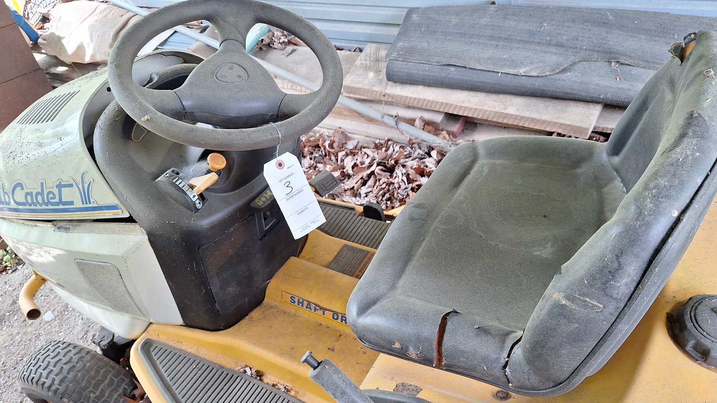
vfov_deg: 43.8
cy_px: 265
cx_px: 357
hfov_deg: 71.9
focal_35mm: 26
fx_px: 494
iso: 50
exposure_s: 1/60
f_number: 1.8
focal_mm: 5.54
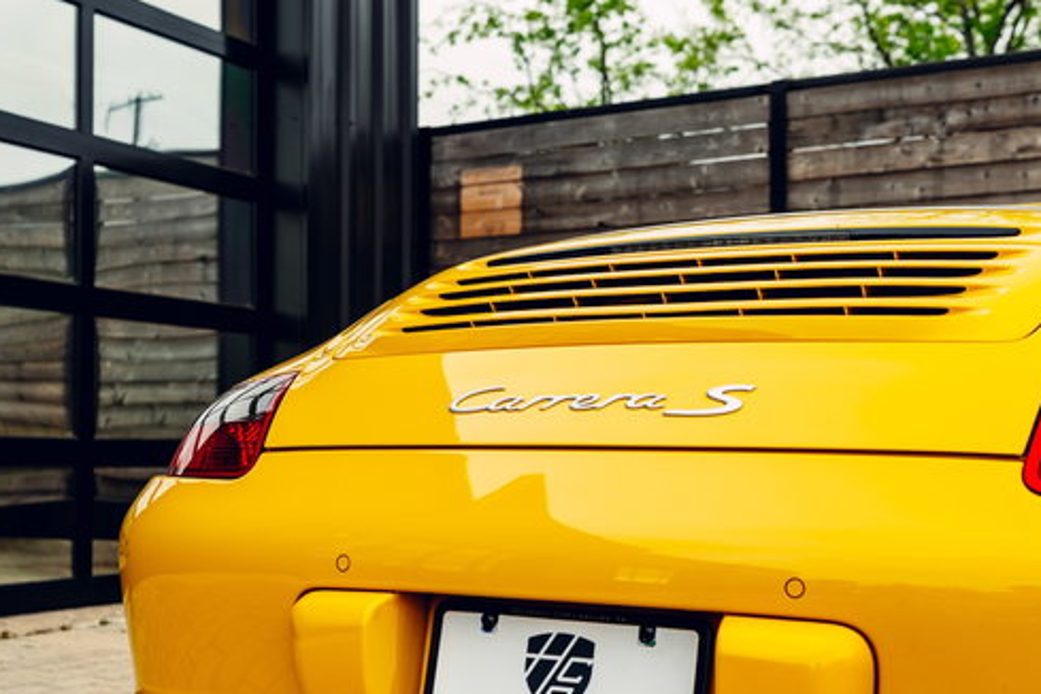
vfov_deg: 24.5
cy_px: 458
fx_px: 1590
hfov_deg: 36.1
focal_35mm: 55
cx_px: 417
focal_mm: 35
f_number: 3.5
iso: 100
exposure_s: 1/60
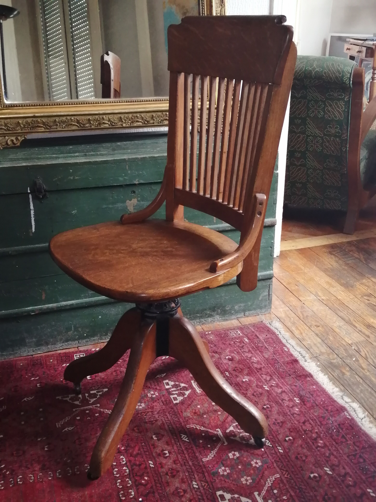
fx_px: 565
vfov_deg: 47.9
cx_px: 188
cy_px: 251
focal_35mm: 39
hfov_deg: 36.8
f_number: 1.8
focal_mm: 3.62
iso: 250
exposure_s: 1/33.3
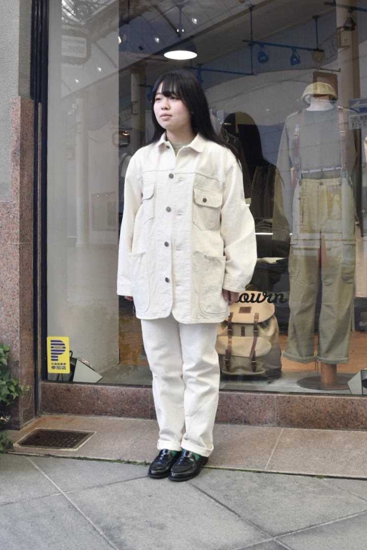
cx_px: 184
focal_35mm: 30
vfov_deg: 61.9
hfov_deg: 43.6
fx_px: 459
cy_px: 275
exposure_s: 1/160
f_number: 6.3
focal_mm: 20
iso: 400
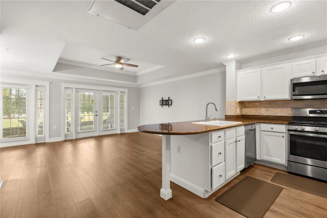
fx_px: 145
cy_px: 109
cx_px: 164
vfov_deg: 73.7
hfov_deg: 96.8
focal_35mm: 16
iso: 160
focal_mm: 16
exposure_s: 1/8
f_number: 4
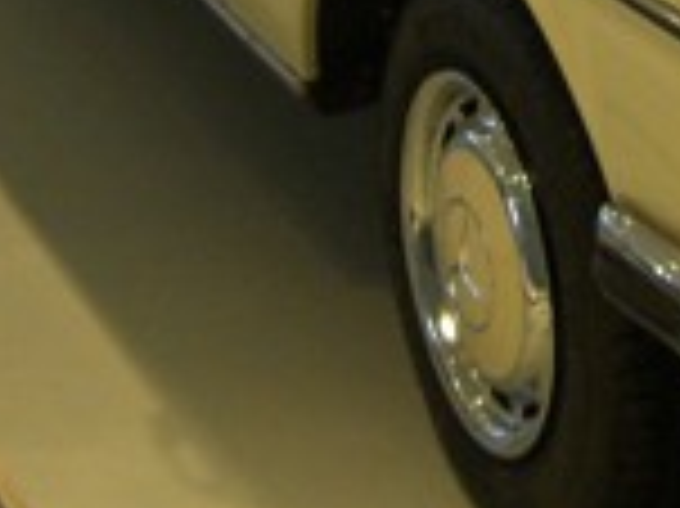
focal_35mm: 161
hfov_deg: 11.9
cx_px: 928
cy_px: -243
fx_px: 3160
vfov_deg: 9.0
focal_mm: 6.2
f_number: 2.7
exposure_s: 1/125
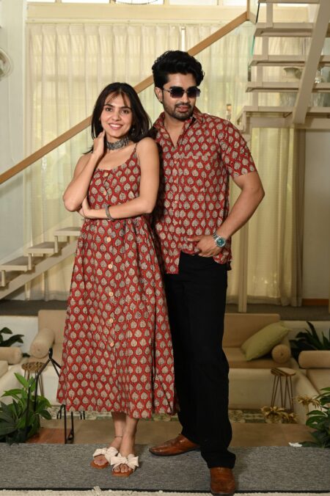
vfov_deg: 44.5
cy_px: 248
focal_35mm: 44
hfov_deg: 30.5
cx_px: 165
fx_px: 606
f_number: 5
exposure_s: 1/160
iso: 320
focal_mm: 44
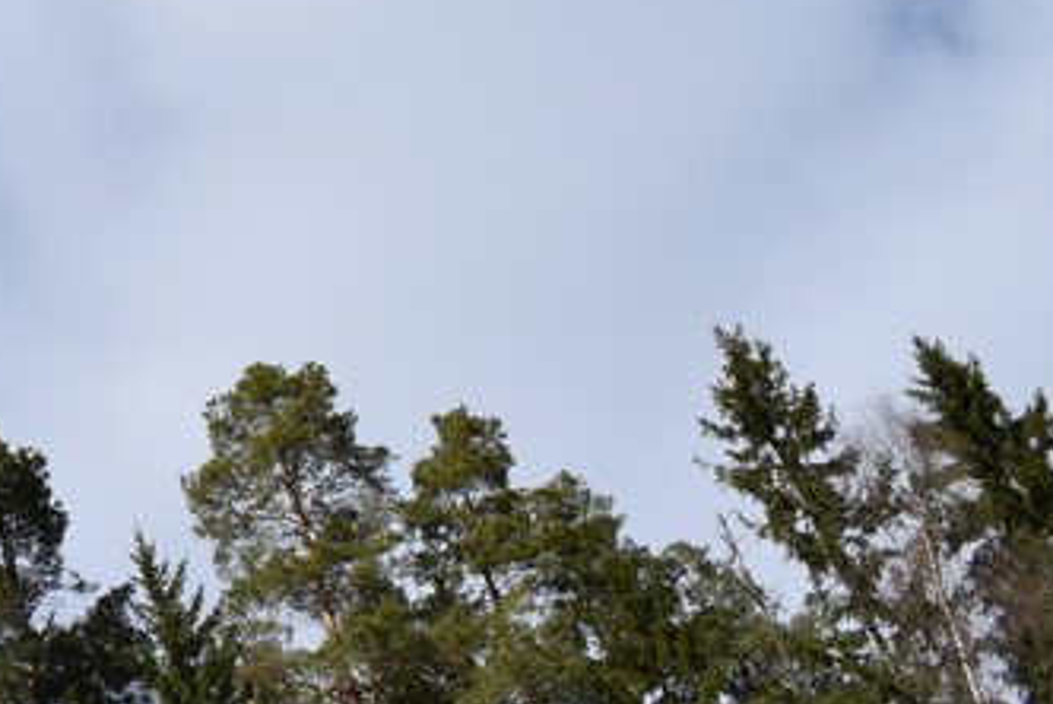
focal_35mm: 78
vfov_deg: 17.3
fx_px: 2283
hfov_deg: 23.3
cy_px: 59
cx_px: -276
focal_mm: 18
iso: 100
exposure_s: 1/200
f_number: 10
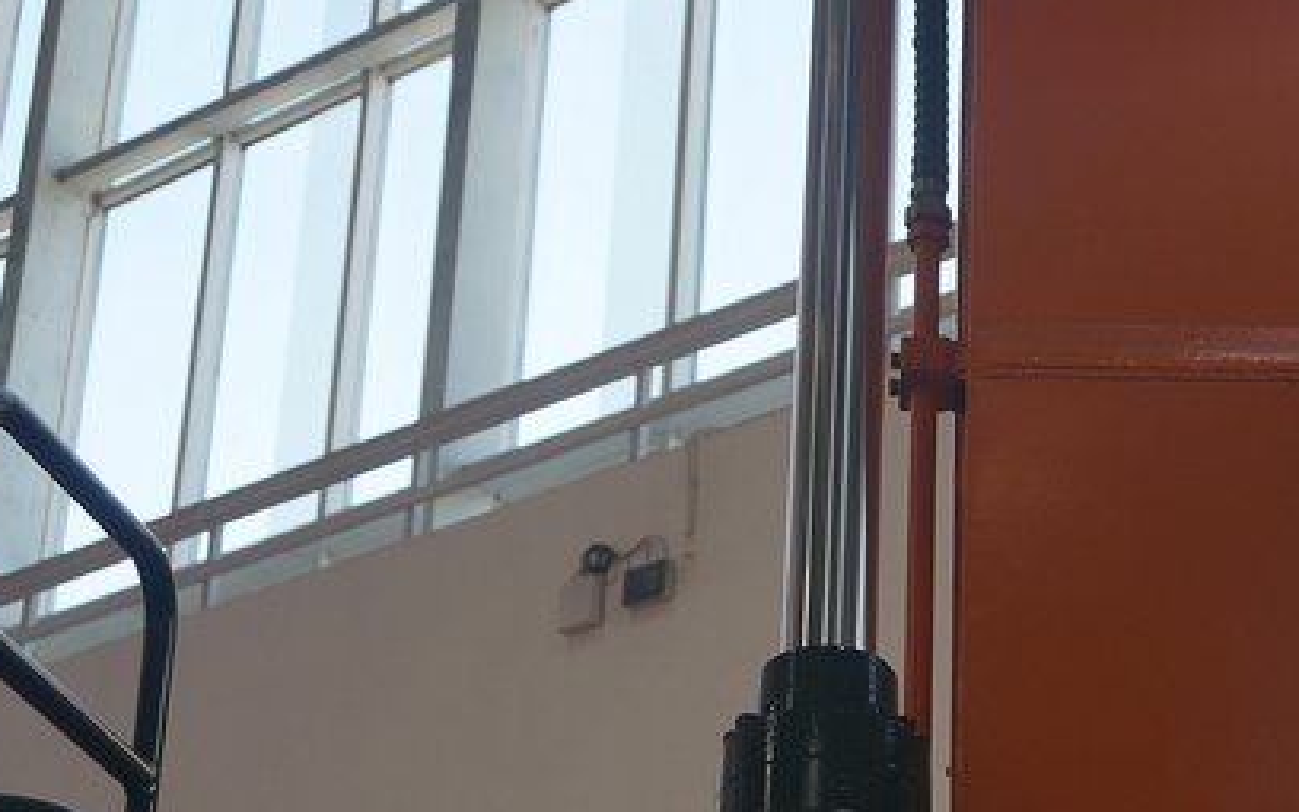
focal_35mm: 99
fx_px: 3505
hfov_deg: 20.6
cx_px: 1124
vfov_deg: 13.2
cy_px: 365
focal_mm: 33
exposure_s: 1/60
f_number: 5
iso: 125
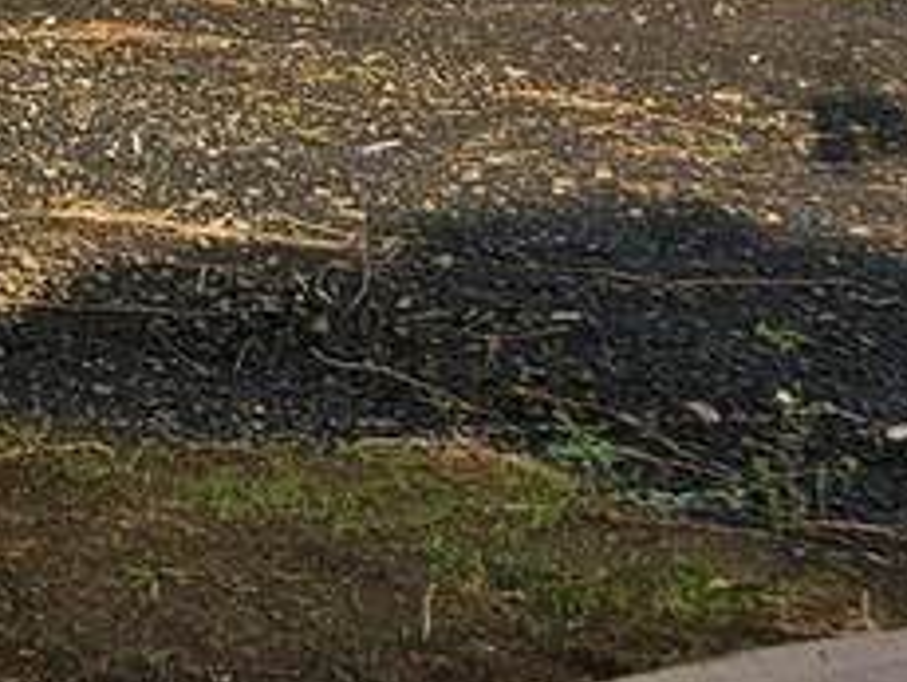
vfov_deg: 10.3
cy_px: -863
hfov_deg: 12.8
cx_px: -1088
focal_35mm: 128
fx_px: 3357
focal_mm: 6.3
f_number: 1.7
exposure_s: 1/300
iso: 10
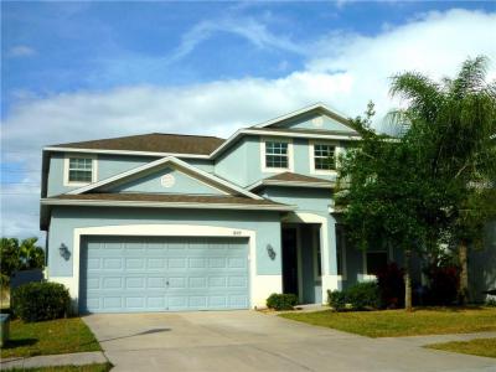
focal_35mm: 44
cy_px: 186
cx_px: 248
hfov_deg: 42.9
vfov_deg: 32.9
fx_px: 630
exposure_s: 1/800
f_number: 5.6
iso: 100
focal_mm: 6.3
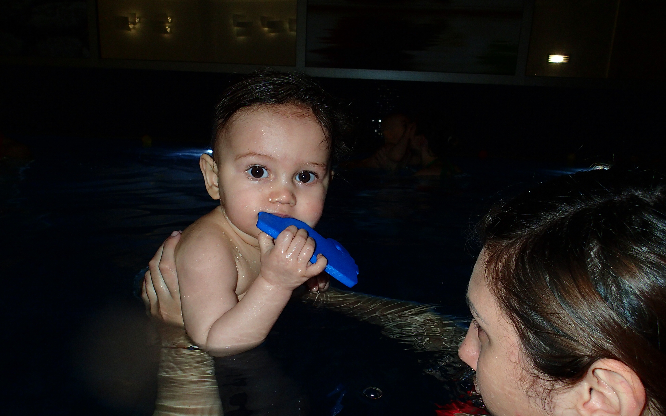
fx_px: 490
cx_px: 333
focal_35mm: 27
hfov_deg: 68.4
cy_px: 248
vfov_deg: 45.8
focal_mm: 4.5
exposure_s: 1/60
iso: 200
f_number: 2.8
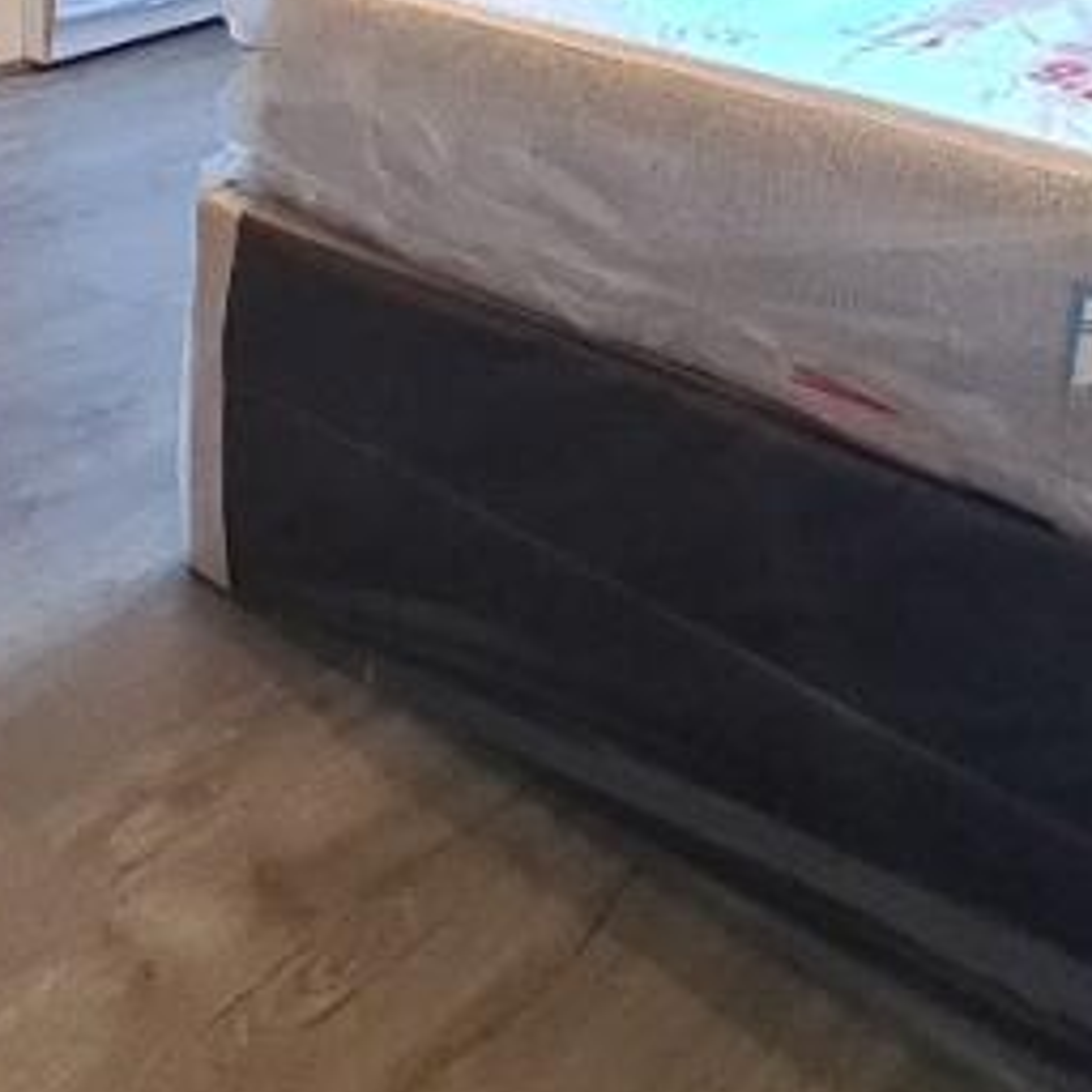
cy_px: -375
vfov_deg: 28.9
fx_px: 1642
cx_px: 77
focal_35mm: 46
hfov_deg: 34.4
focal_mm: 2.2
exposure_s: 1/25
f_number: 2.2
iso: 1250
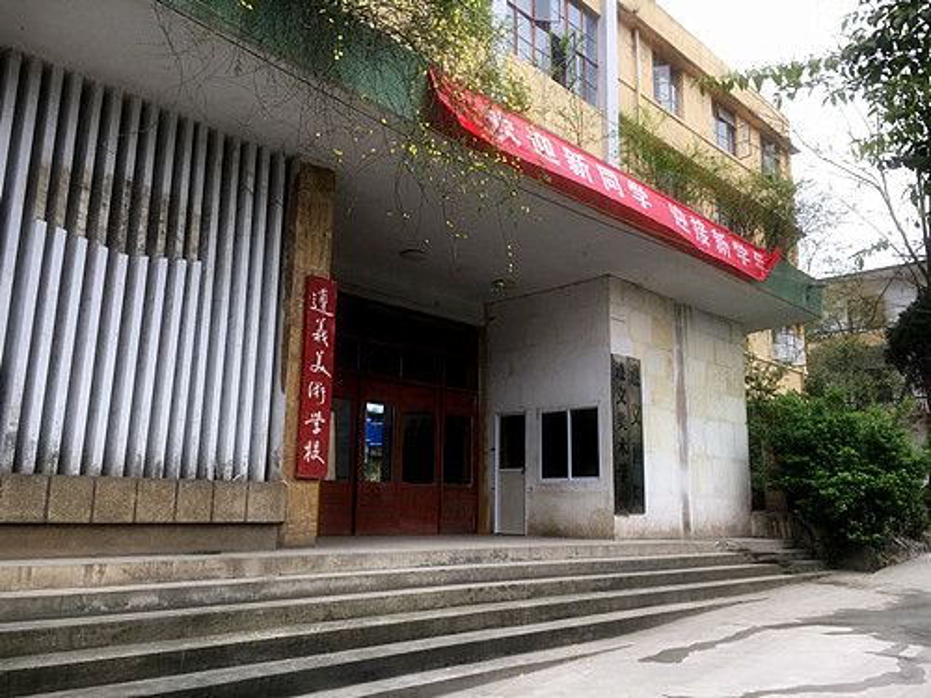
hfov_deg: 61.7
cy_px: 349
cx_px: 466
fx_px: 780
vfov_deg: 48.2
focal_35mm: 29
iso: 25
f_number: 2.2
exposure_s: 1/111
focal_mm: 4.15
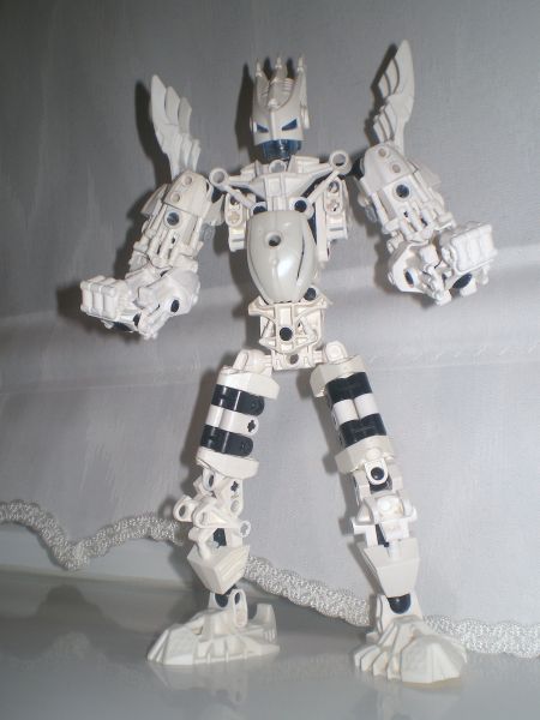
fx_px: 790
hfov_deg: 37.7
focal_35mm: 38
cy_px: 360
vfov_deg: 49.0
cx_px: 270
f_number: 4.6
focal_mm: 6.3
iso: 64
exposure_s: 1/30
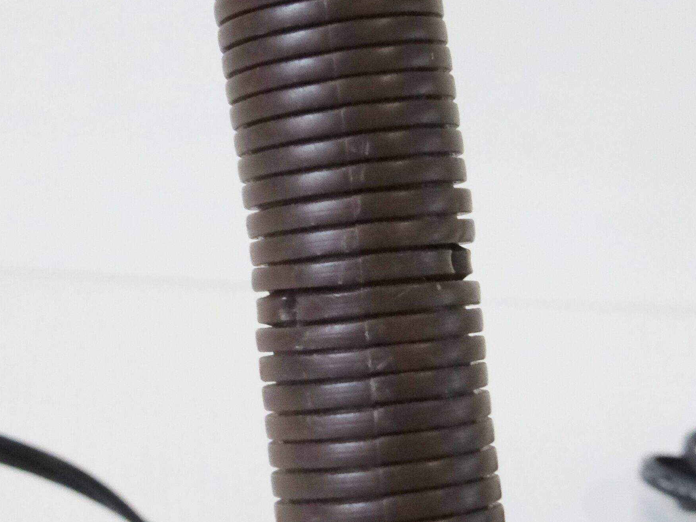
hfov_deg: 23.5
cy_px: 274
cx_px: 400
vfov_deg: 17.8
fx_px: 1669
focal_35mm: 83
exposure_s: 1/125
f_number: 4.6
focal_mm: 9.7
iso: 800
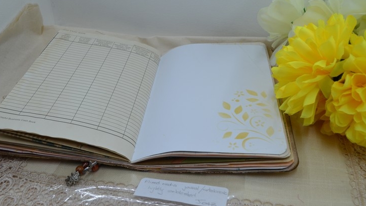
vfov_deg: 31.2
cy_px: 106
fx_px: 369
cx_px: 179
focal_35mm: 38
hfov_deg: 52.8
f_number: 8
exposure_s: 1/60
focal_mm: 22
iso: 320
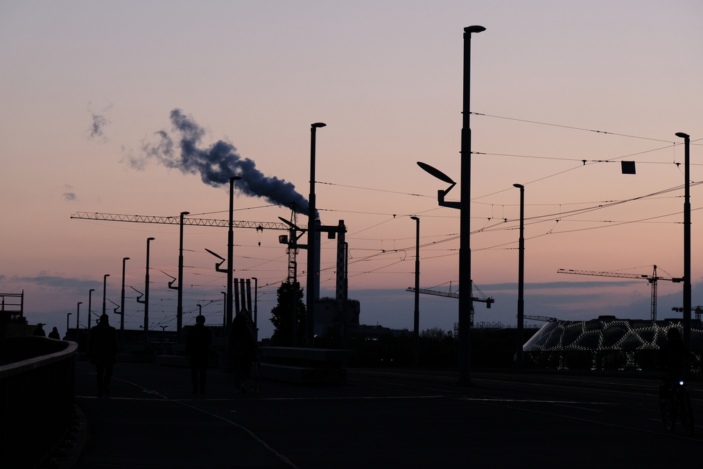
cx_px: 352
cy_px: 234
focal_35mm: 106
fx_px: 2071
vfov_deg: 12.9
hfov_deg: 19.3
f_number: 5.6
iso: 640
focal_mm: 70
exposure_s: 1/210
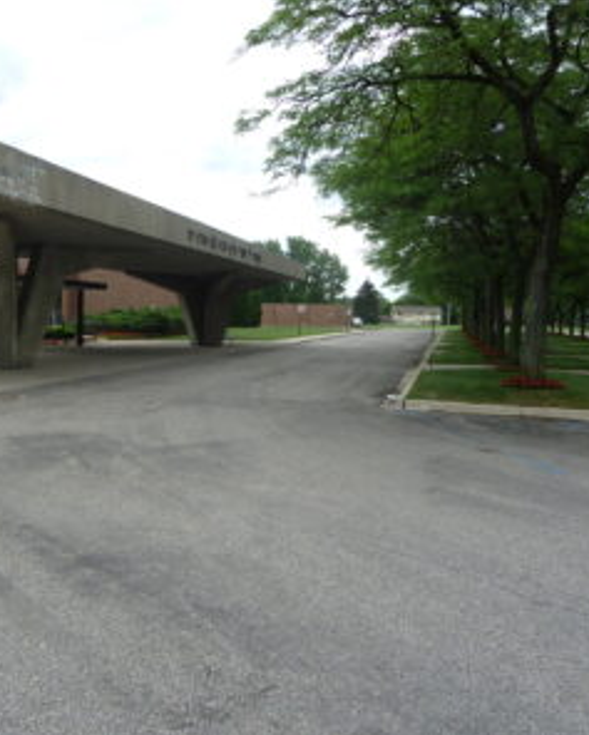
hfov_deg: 43.4
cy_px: 370
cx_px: 162
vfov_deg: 54.2
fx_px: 719
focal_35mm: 33
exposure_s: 1/200
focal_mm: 4.1
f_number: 4
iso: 80
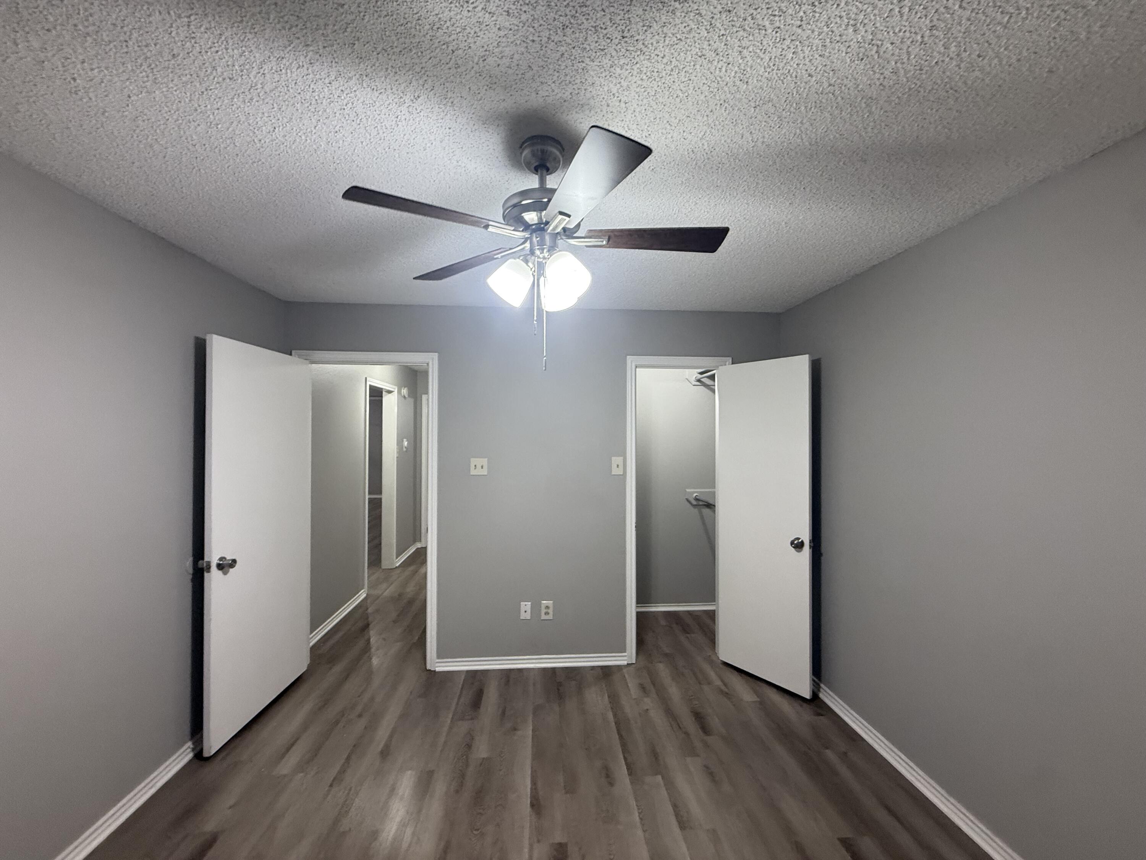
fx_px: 463
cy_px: 430
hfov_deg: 102.1
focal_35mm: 14
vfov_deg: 85.7
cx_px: 573
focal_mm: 2.22
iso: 250
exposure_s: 1/60
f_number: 2.2
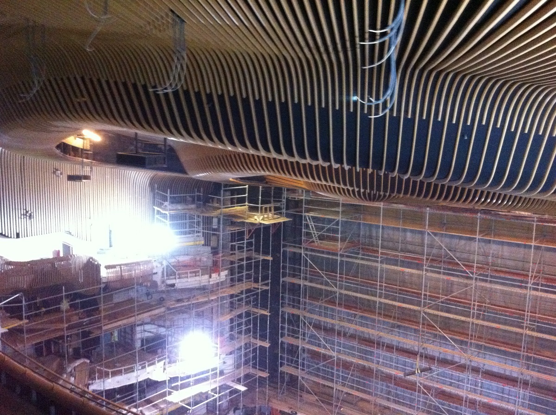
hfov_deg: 52.7
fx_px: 561
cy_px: 208
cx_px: 278
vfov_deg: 40.6
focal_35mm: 35
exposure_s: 1/17
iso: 1000
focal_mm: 3.85
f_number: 2.8
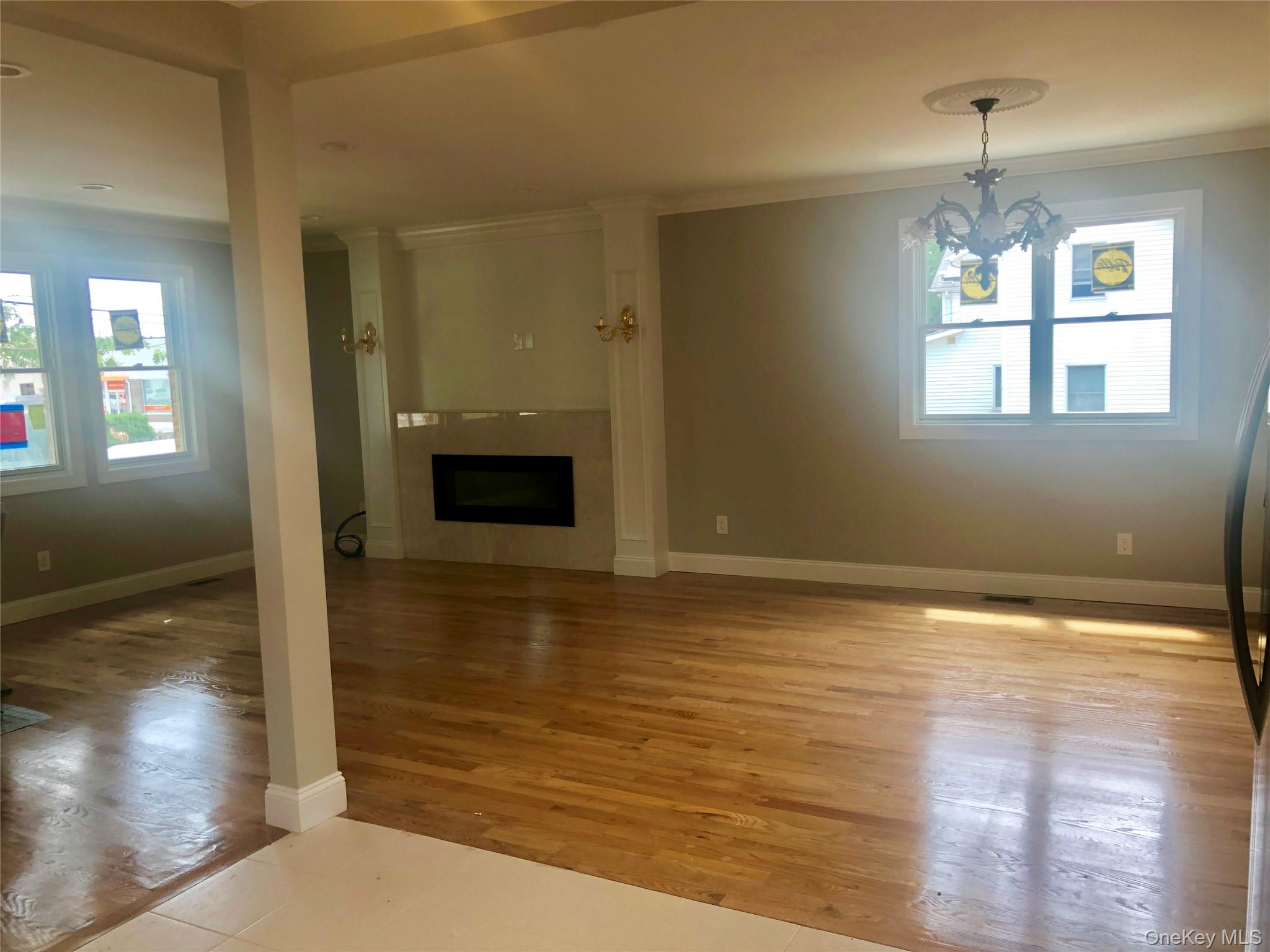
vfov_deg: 49.7
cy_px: 476
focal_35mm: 28
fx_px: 1027
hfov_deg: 63.4
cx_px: 635
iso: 50
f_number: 1.8
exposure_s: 1/120
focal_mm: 4
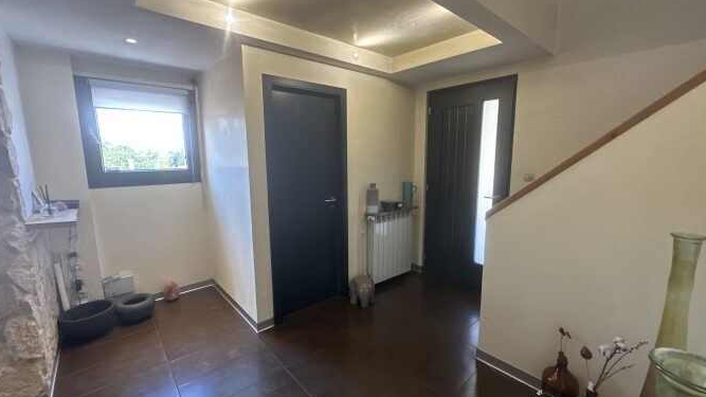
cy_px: 197
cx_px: 357
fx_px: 299
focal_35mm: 16
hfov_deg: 99.4
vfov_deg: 67.1
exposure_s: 1/100
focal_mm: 2.22
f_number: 2.2
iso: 320
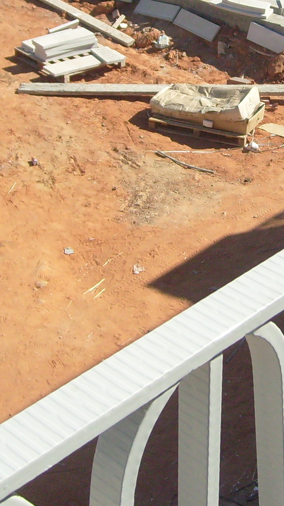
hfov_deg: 14.3
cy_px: 99
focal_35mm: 84
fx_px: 1125
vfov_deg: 24.9
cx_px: 235
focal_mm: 5.8
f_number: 7.1
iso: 80
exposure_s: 1/250
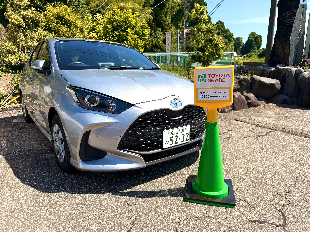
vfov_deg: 56.8
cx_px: 155
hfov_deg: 71.6
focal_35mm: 24
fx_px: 215
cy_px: 116
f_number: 1.78
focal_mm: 6.76
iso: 125
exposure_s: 1/6173
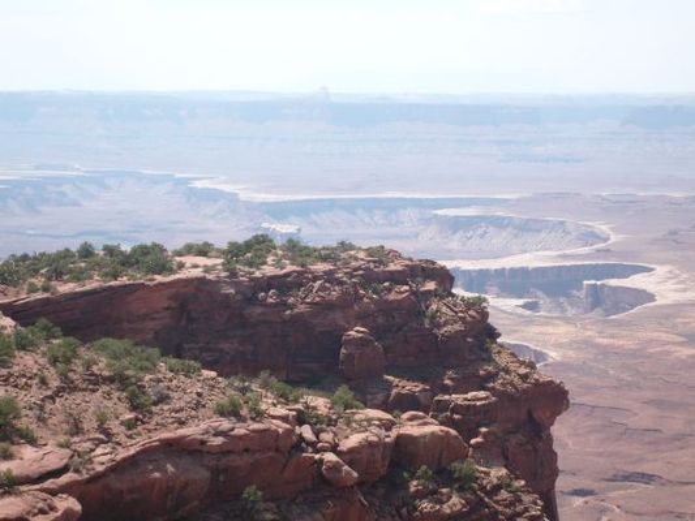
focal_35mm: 106
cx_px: 348
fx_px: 2129
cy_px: 260
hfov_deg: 18.5
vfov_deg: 14.0
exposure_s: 1/500
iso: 80
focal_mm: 17.4
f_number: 4.9
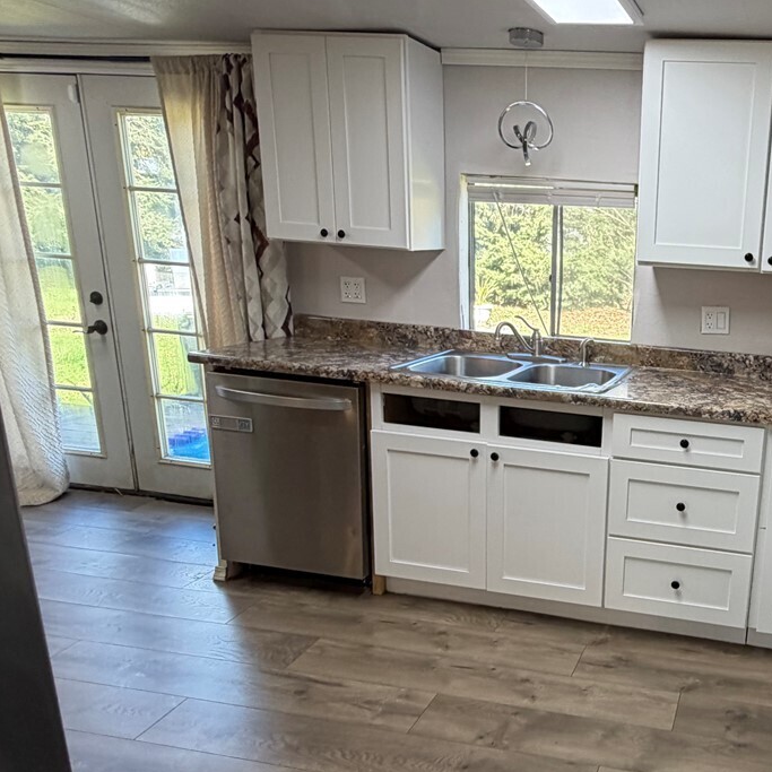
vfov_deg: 55.5
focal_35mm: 29
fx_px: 732
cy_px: 424
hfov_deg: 50.5
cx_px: 668
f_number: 2.2
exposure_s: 1/120
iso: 200
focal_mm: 2.22
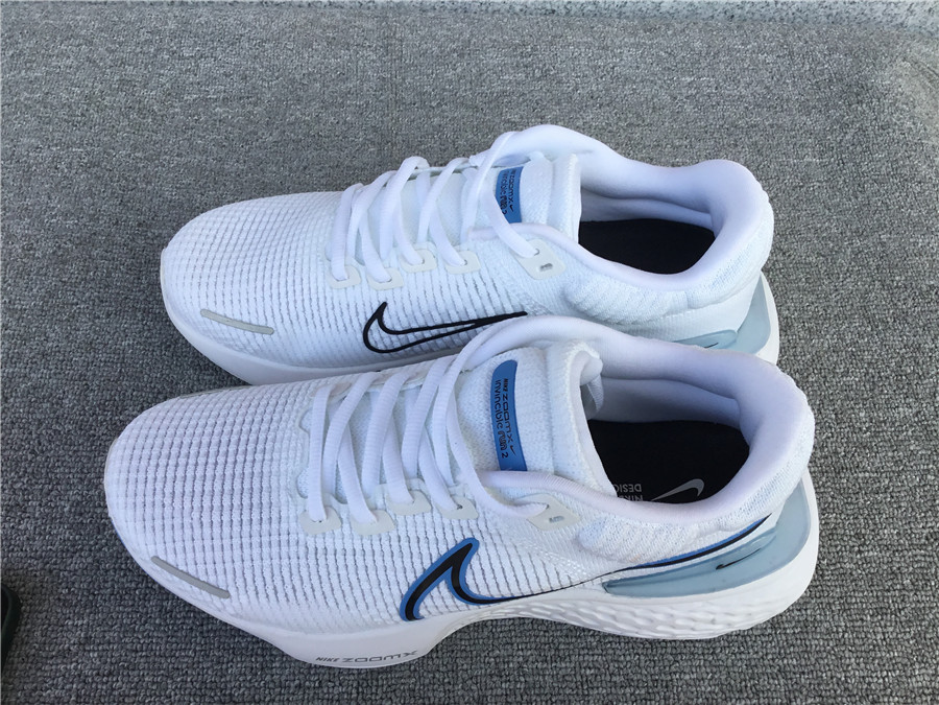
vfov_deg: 45.4
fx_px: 841
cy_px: 352
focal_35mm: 31
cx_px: 470
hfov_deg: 58.4
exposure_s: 1/326
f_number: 2.4
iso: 25
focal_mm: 3.3
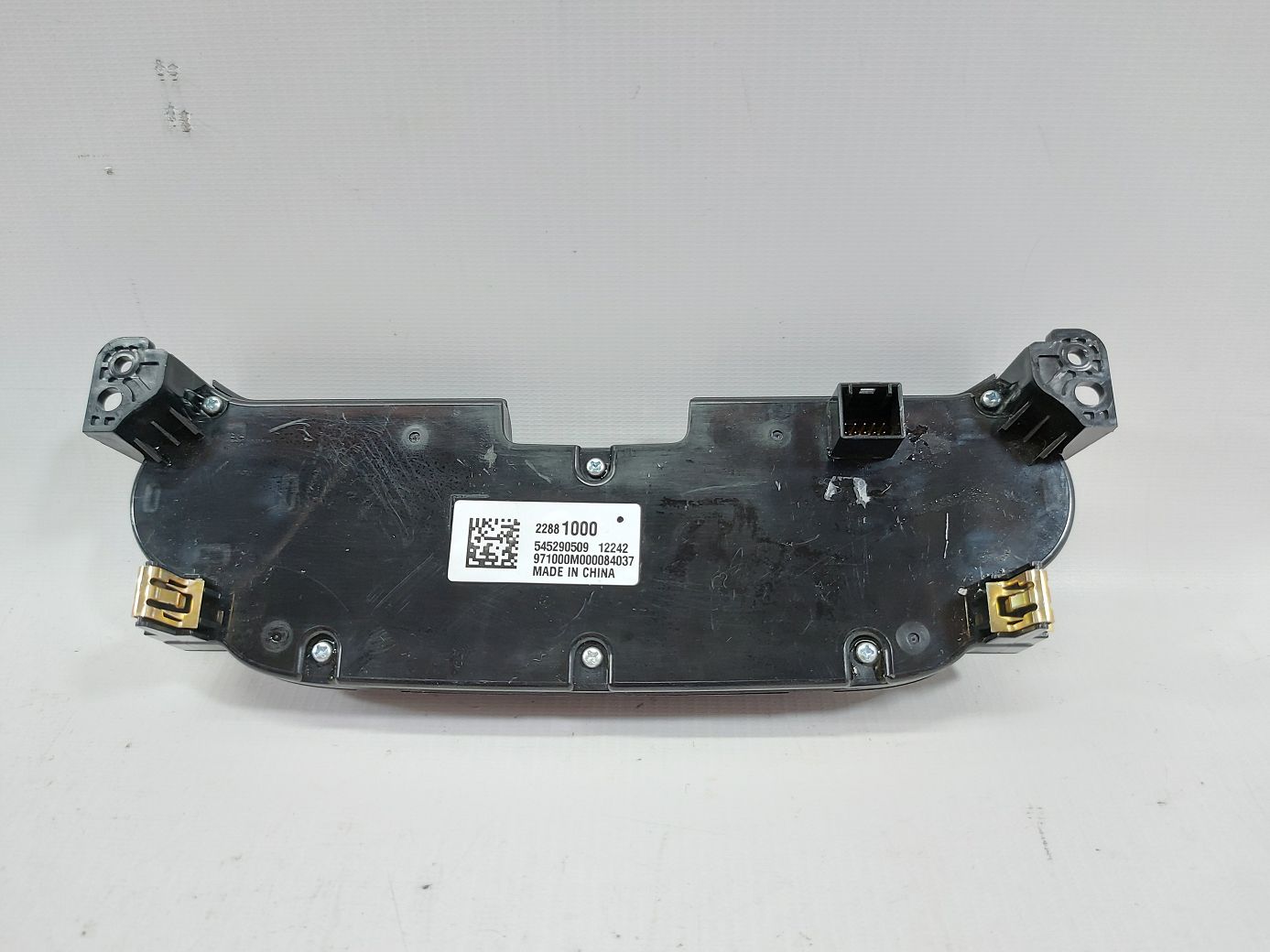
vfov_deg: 56.8
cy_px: 476
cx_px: 635
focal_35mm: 24
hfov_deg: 71.6
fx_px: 880
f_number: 1.8
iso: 100
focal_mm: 5.23
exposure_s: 1/50
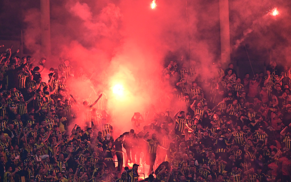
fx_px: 4267
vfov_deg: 2.4
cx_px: 136
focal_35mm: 538
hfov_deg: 3.9
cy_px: 78
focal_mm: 400
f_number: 2.8
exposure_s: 1/2500
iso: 3200
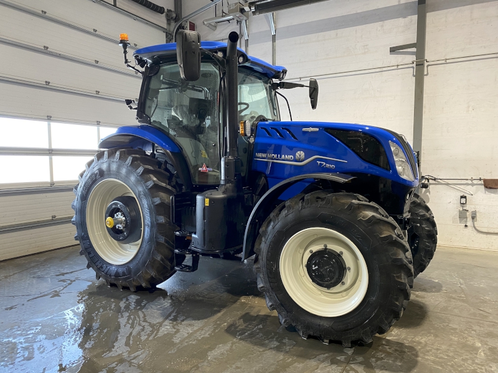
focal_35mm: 26
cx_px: 249
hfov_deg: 67.3
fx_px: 374
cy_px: 186
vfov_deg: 53.1
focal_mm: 4.25
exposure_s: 1/60
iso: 200
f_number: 1.8
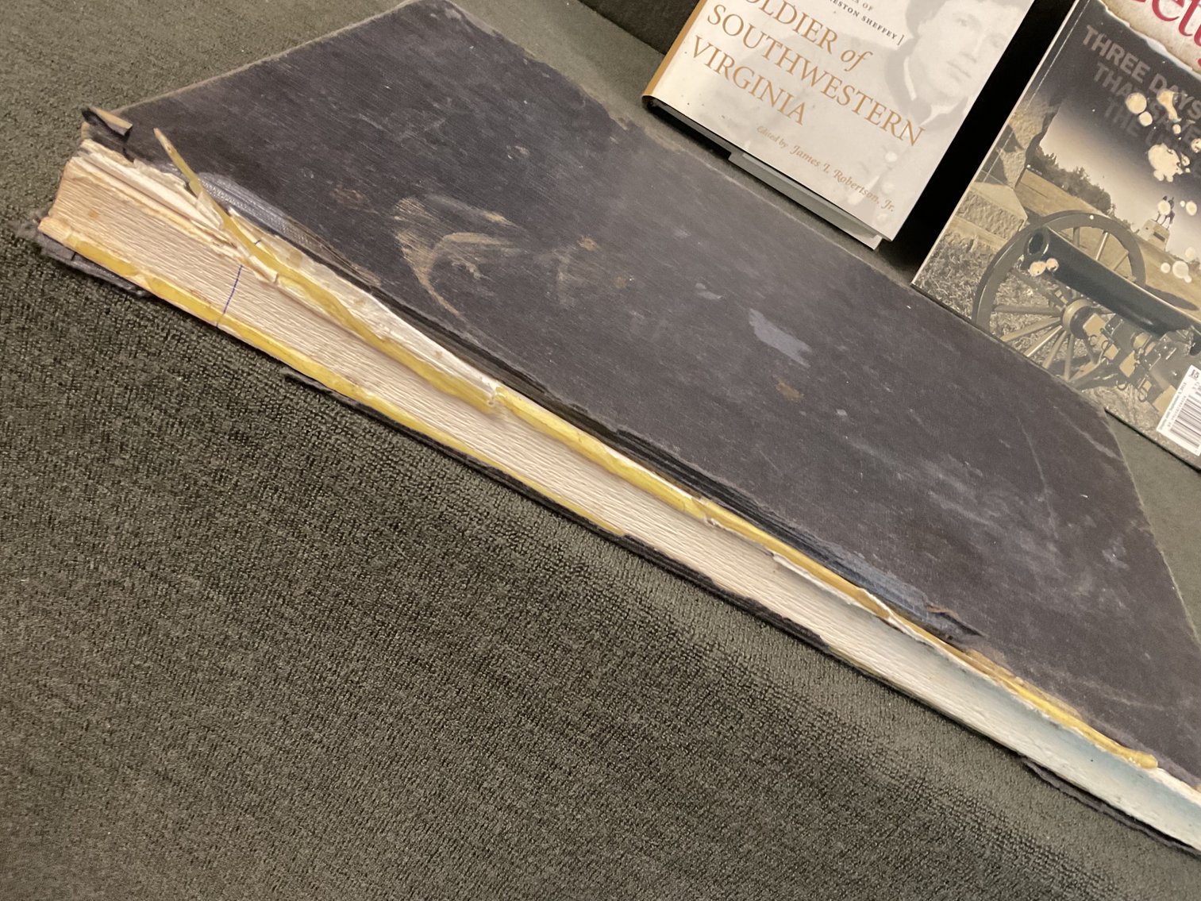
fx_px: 1006
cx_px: 600
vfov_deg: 48.2
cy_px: 450
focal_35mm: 29
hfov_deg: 61.7
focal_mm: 3
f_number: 1.8
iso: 320
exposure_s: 1/40
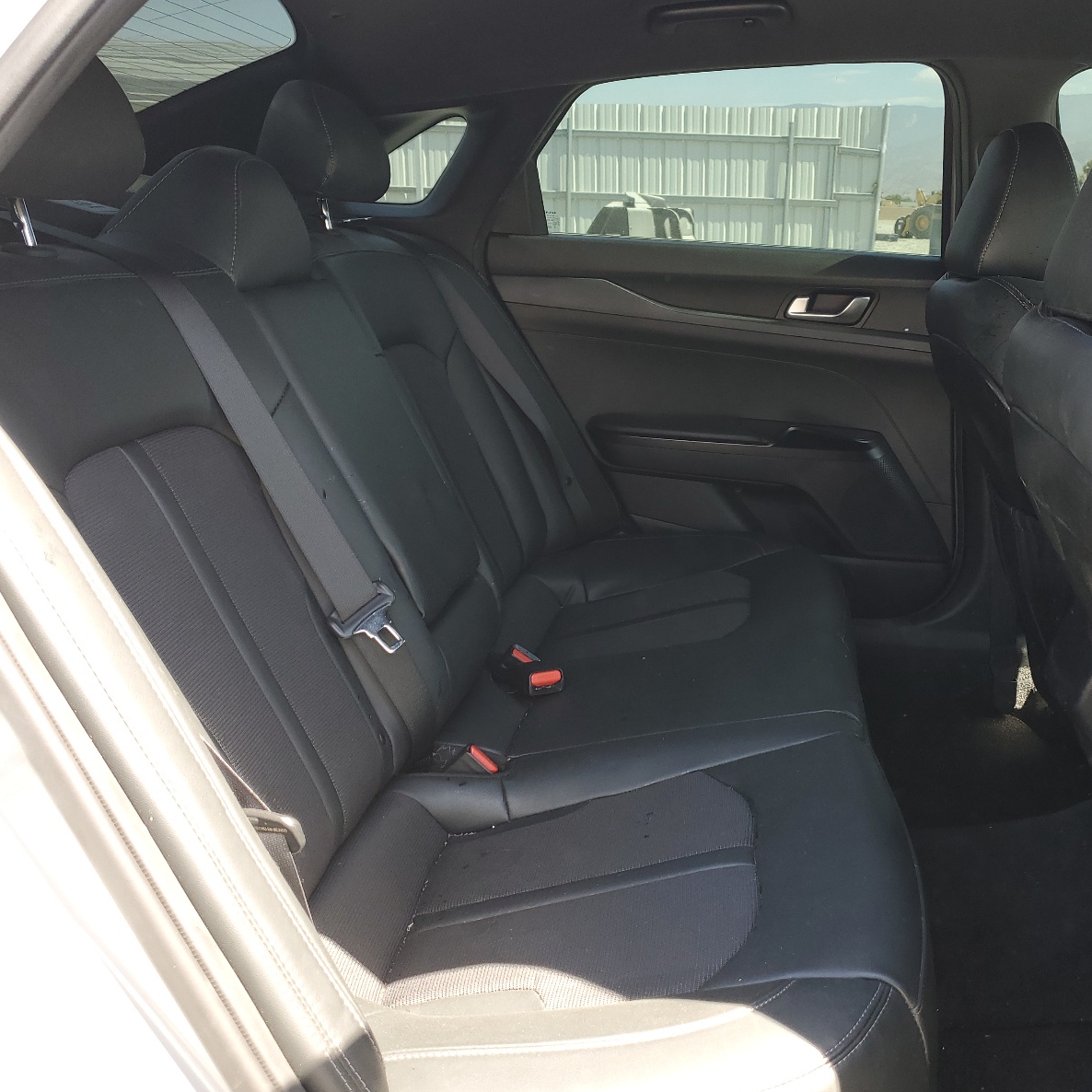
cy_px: 546
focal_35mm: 31
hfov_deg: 52.2
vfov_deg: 52.5
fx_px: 1106
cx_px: 646
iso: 50
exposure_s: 1/147
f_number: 1.5
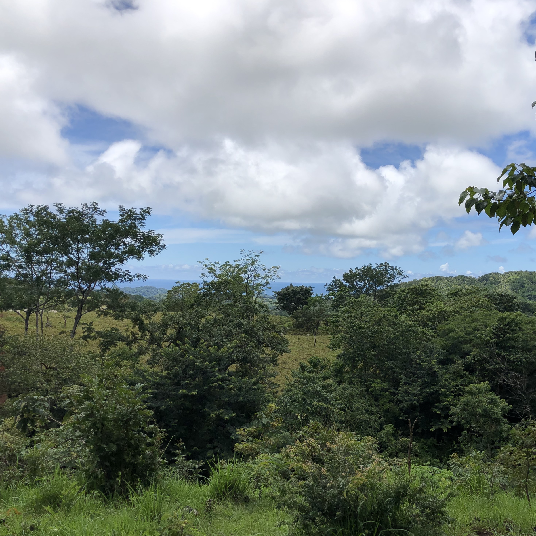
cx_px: 304
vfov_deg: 48.4
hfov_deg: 48.3
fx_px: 596
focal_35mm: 34
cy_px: 273
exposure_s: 1/3690
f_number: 1.8
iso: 20
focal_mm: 4
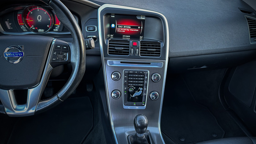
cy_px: 79
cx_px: 128
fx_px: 183
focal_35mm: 27
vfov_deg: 42.9
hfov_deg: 69.9
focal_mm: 6.86
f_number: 1.78
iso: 250
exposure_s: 1/65
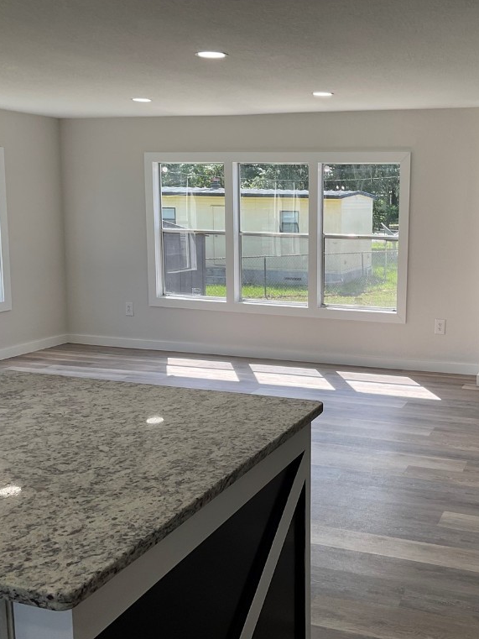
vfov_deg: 47.9
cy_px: 317
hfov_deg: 35.9
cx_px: 367
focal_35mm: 39
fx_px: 719
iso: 16
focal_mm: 3
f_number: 1.8
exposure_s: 1/289
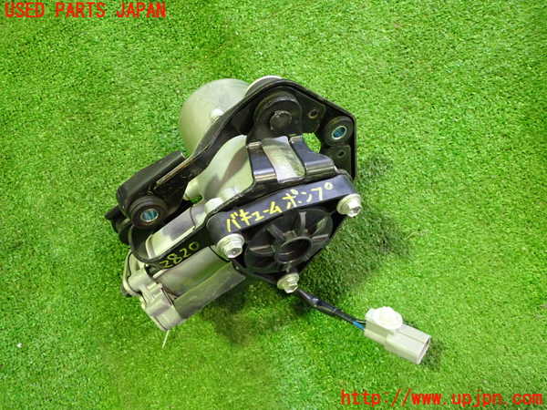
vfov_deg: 46.8
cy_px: 205
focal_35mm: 30
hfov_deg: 60.0
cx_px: 274
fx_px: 474
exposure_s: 1/30
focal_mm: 5.4
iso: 640
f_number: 2.3
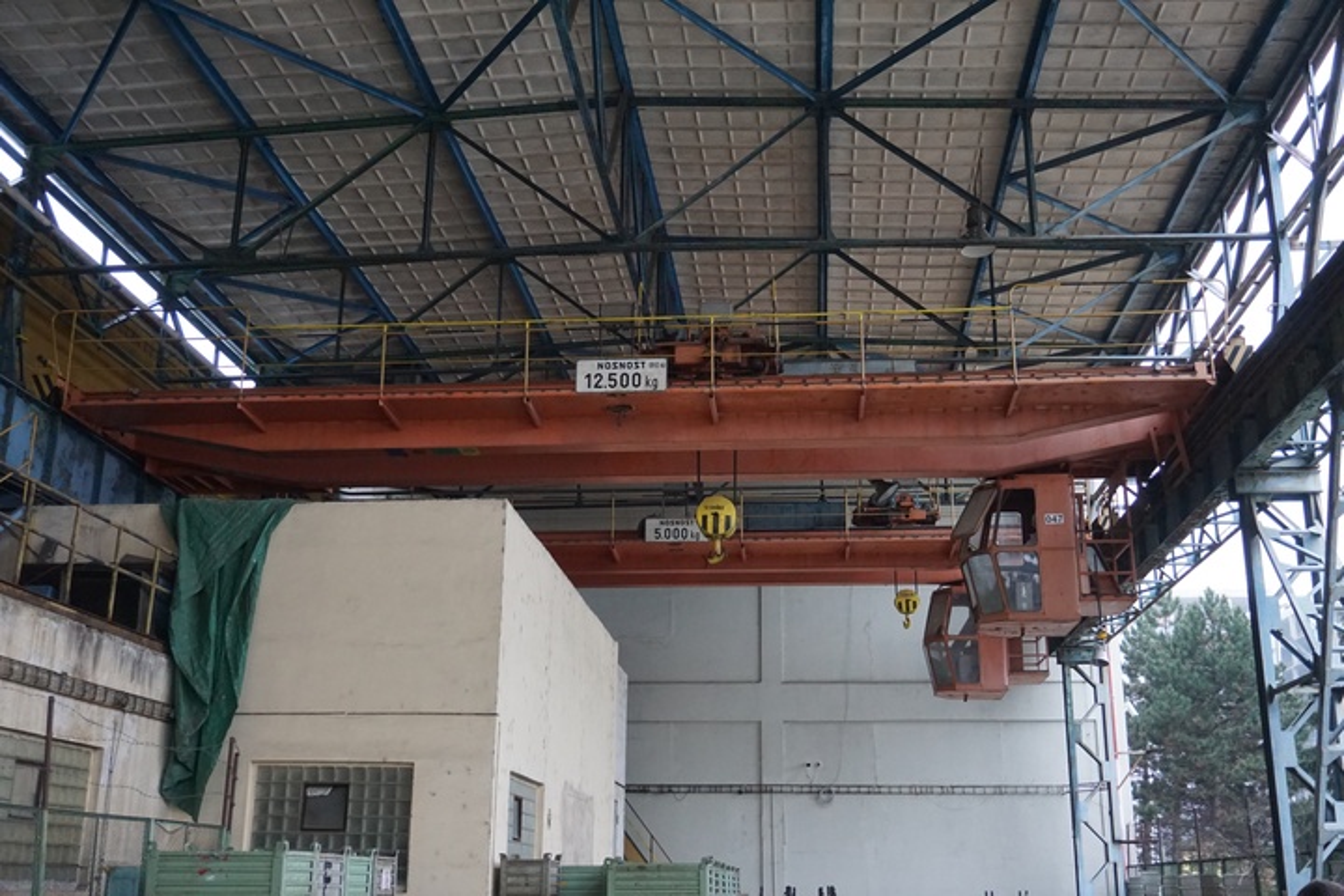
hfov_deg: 49.6
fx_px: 1456
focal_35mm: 39
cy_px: 448
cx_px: 672
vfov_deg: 34.2
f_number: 4.5
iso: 2000
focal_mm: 26
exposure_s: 1/160
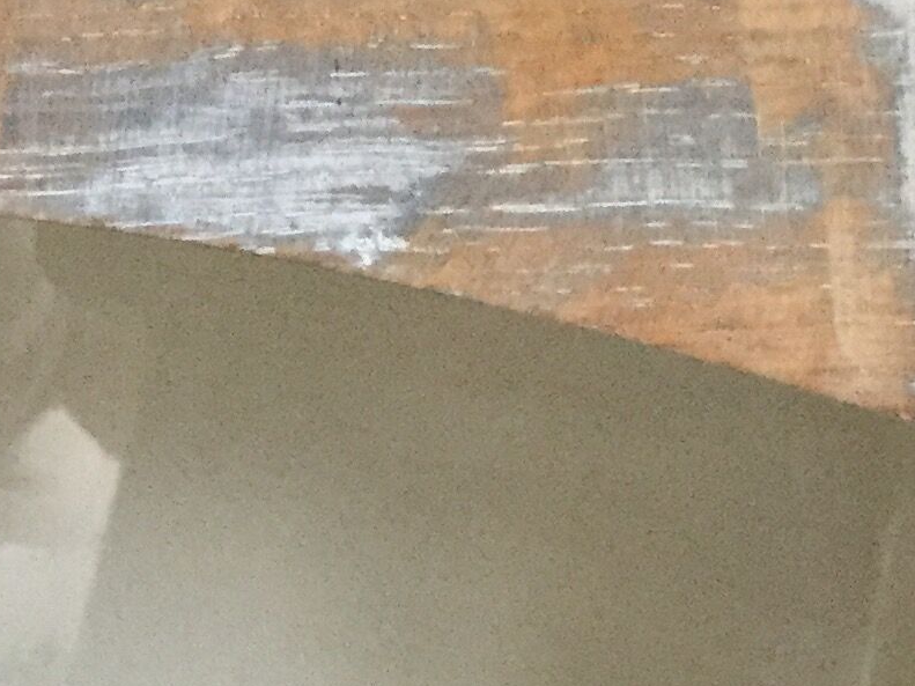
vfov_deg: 11.4
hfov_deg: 15.4
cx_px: 397
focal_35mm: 128
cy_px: 765
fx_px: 3383
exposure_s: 1/25
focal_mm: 3.3
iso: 200
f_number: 2.4
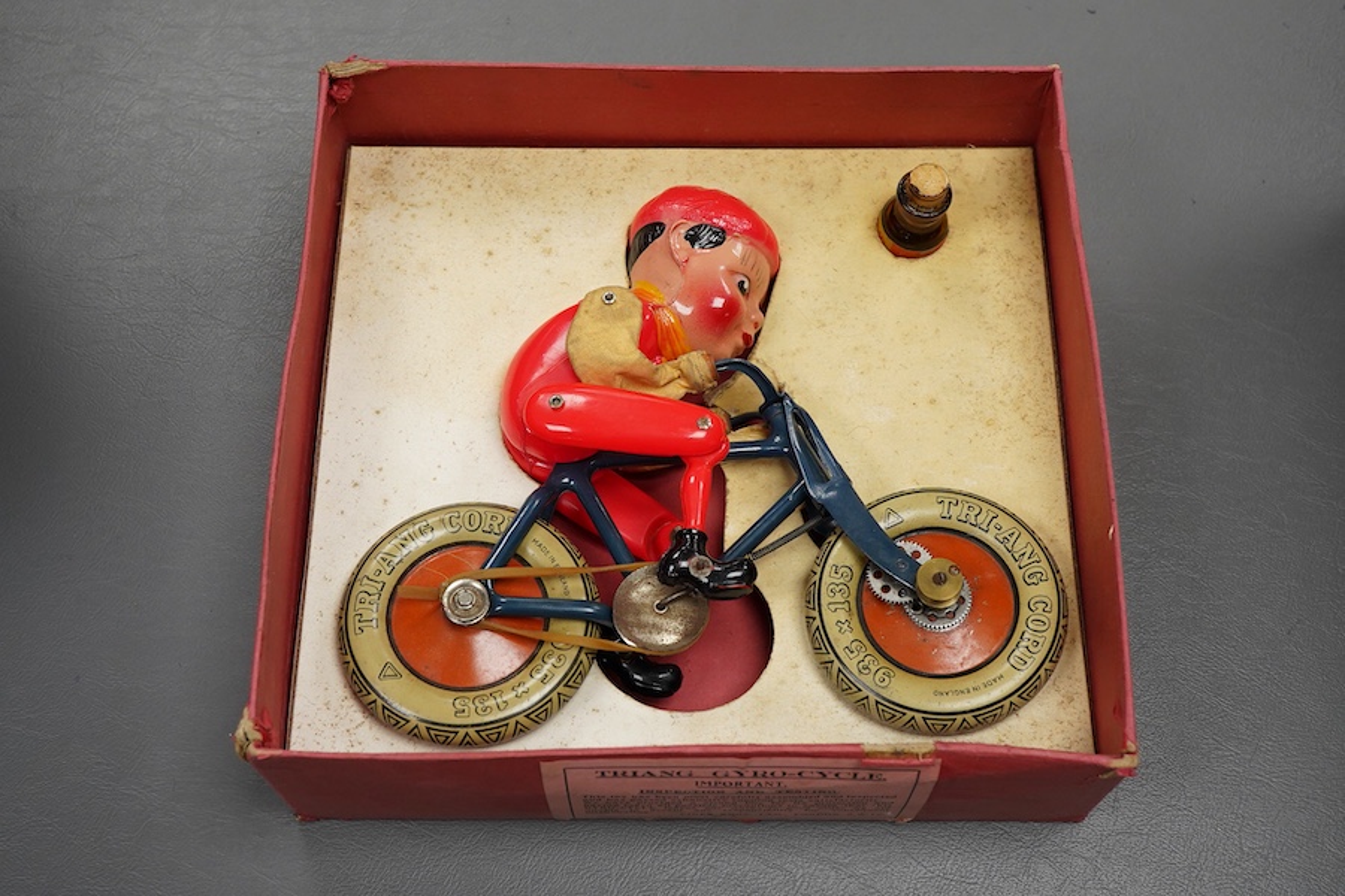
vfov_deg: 29.9
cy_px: 448
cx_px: 672
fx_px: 1681
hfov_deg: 43.6
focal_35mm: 45
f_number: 10
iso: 1250
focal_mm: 30
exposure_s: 1/125
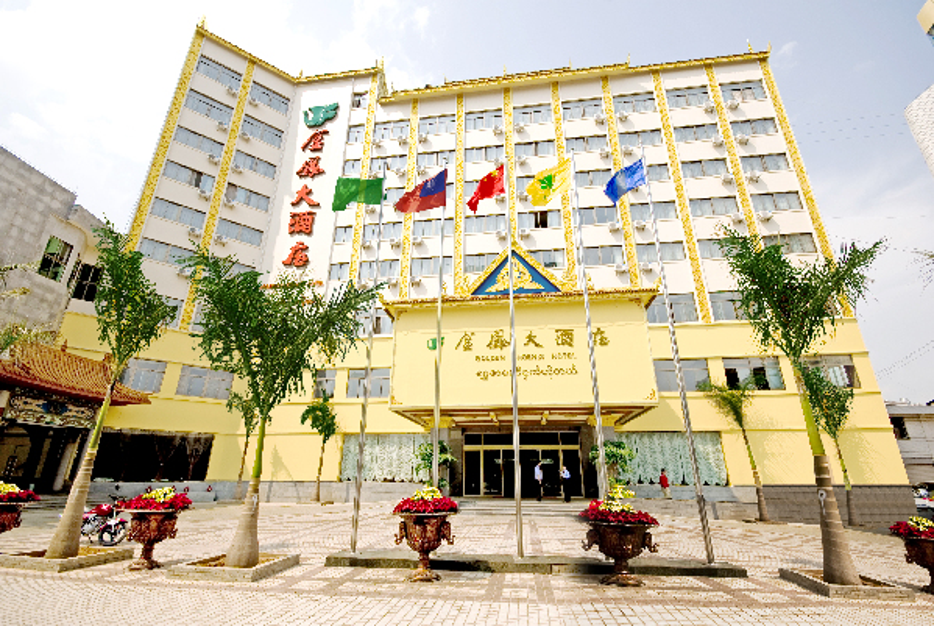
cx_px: 467
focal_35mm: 15
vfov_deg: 77.5
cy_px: 313
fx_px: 390
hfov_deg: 100.3
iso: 100
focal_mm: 10
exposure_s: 1/160
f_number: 9
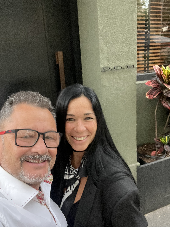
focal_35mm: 30
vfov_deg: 60.0
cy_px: 114
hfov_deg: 46.8
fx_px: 196
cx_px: 85
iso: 320
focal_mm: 2.71
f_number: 2.2
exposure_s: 1/60
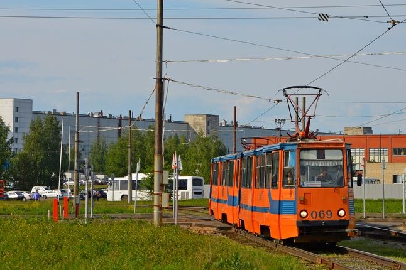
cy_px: 59
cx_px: 311
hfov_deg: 17.4
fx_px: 1319
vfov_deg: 11.7
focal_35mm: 117
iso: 100
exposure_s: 1/250
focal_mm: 42
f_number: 8
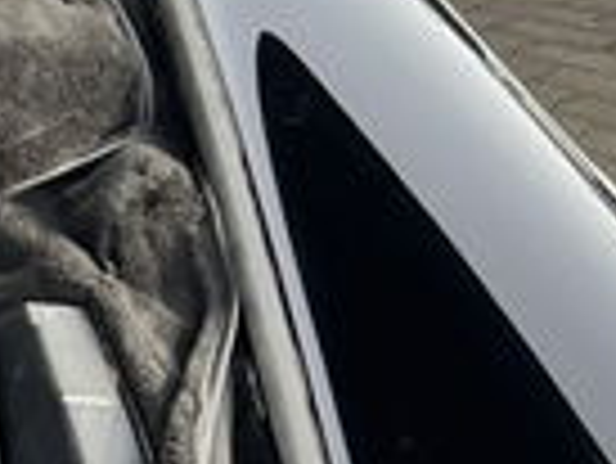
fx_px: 2600
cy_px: 689
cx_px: -697
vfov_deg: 9.9
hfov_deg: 11.8
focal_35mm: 146
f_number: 1.6
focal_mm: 5.1
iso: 40
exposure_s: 1/258
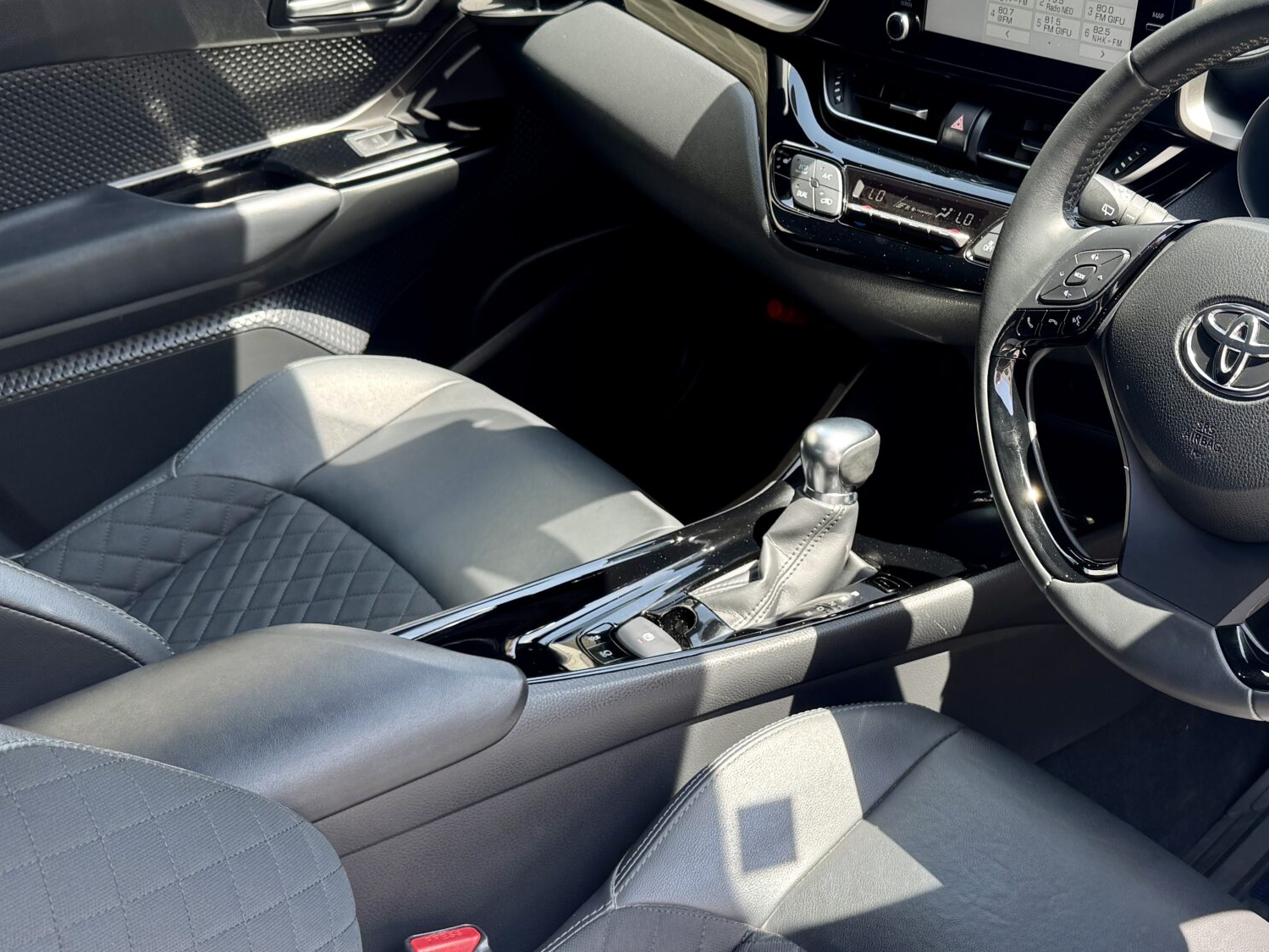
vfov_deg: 35.1
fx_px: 1503
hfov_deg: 44.5
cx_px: 924
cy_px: 473
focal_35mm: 41
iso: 80
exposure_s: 1/236
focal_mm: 6.76
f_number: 1.78
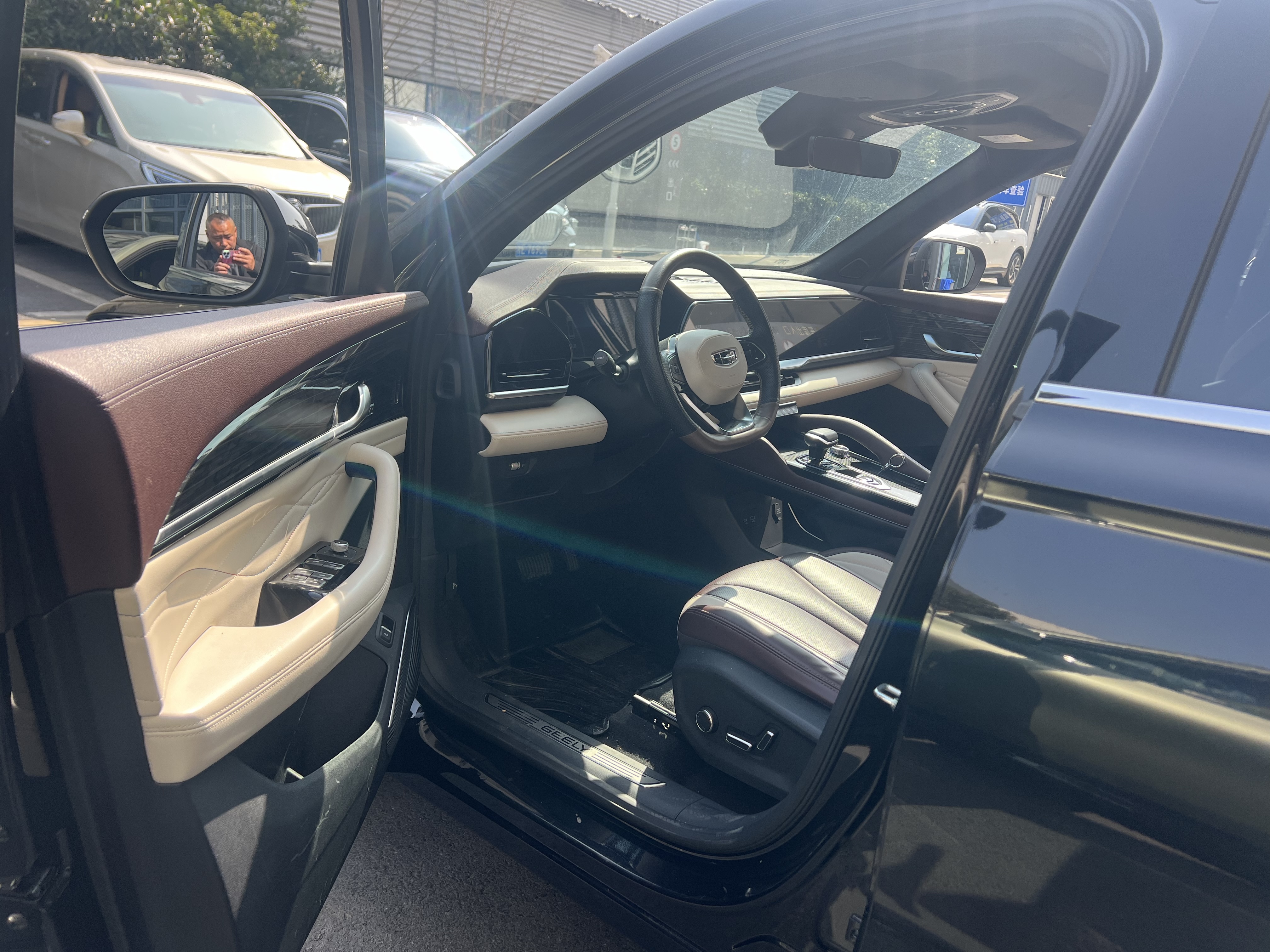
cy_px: 476
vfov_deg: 53.1
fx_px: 954
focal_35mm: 26
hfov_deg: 67.3
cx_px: 635
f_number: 1.5
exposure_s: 1/791
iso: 50
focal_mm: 5.7
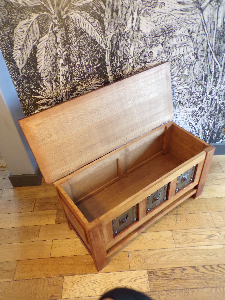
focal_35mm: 28
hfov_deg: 49.7
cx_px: 112
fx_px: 243
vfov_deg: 63.4
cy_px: 150
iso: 363
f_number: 3.1
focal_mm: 5
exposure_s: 1/17
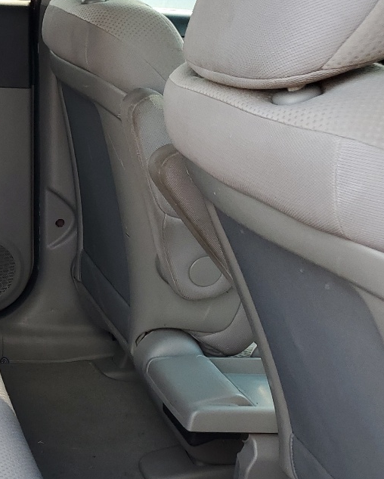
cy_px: 301
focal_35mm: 64
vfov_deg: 29.4
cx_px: -163
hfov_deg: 20.9
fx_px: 908
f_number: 1.5
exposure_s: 1/120
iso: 50
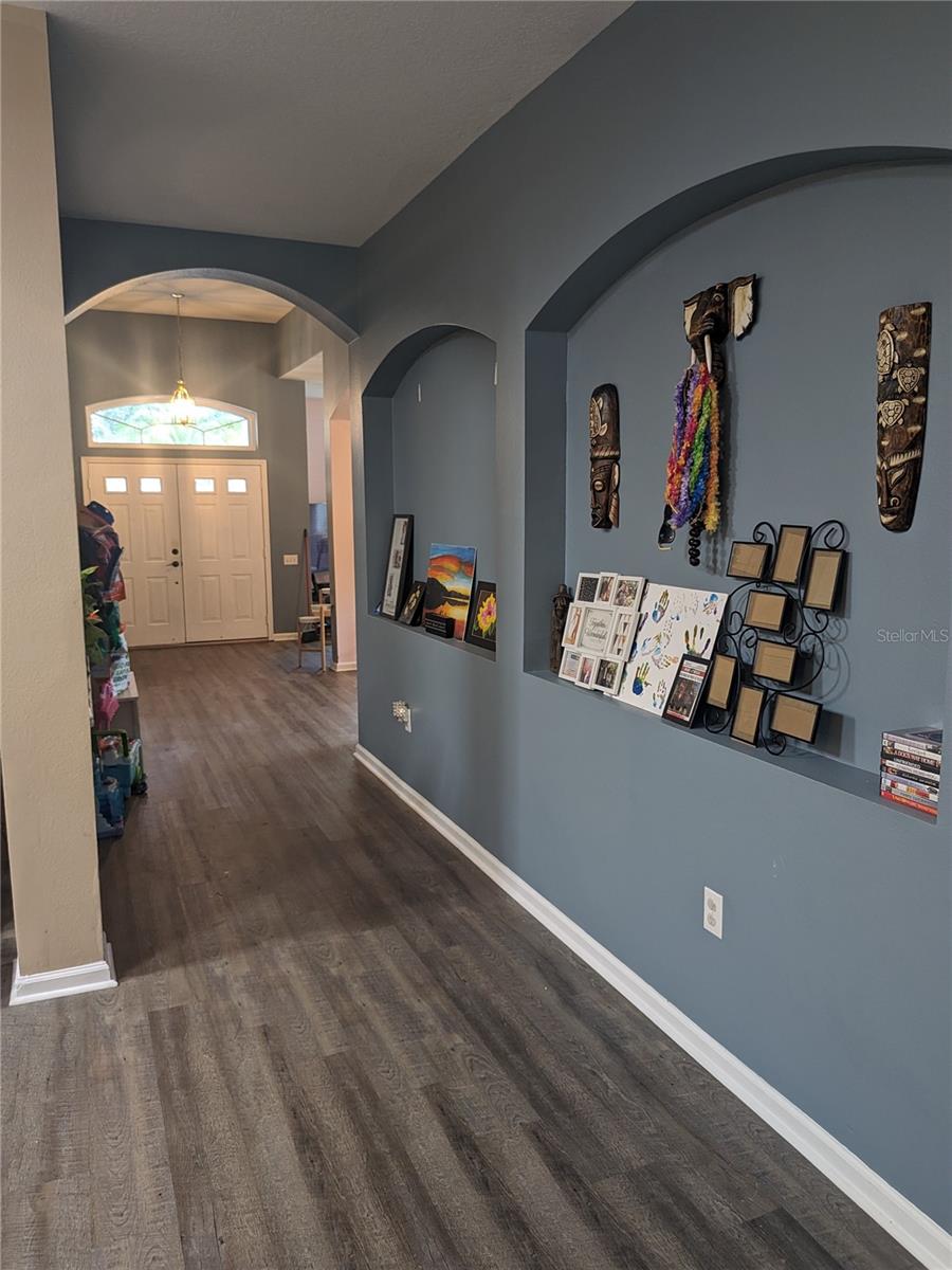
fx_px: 880
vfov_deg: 71.6
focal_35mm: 24
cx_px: 476
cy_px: 635
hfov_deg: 56.8
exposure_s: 1/26
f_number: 1.7
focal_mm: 4.53
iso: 100
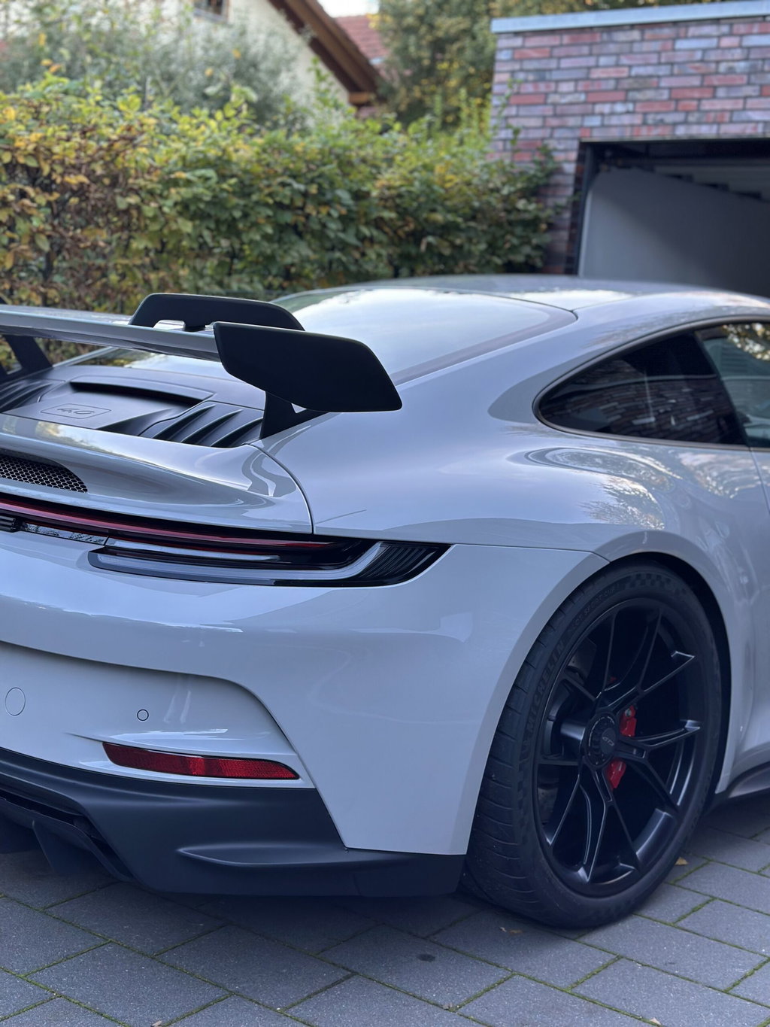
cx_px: 385
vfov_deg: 39.7
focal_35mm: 48
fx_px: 1423
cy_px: 514
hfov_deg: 30.3
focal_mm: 6.86
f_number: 1.78
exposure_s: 1/155
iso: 80
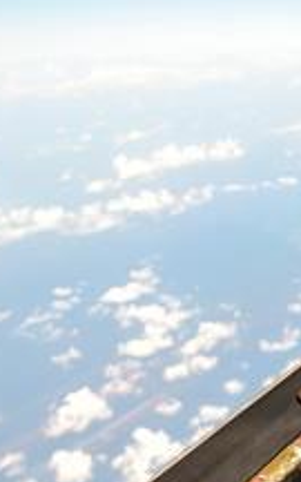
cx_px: 495
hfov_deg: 20.8
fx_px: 643
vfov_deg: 39.3
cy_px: 90
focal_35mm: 49
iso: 200
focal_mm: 16
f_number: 7.1
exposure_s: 1/200
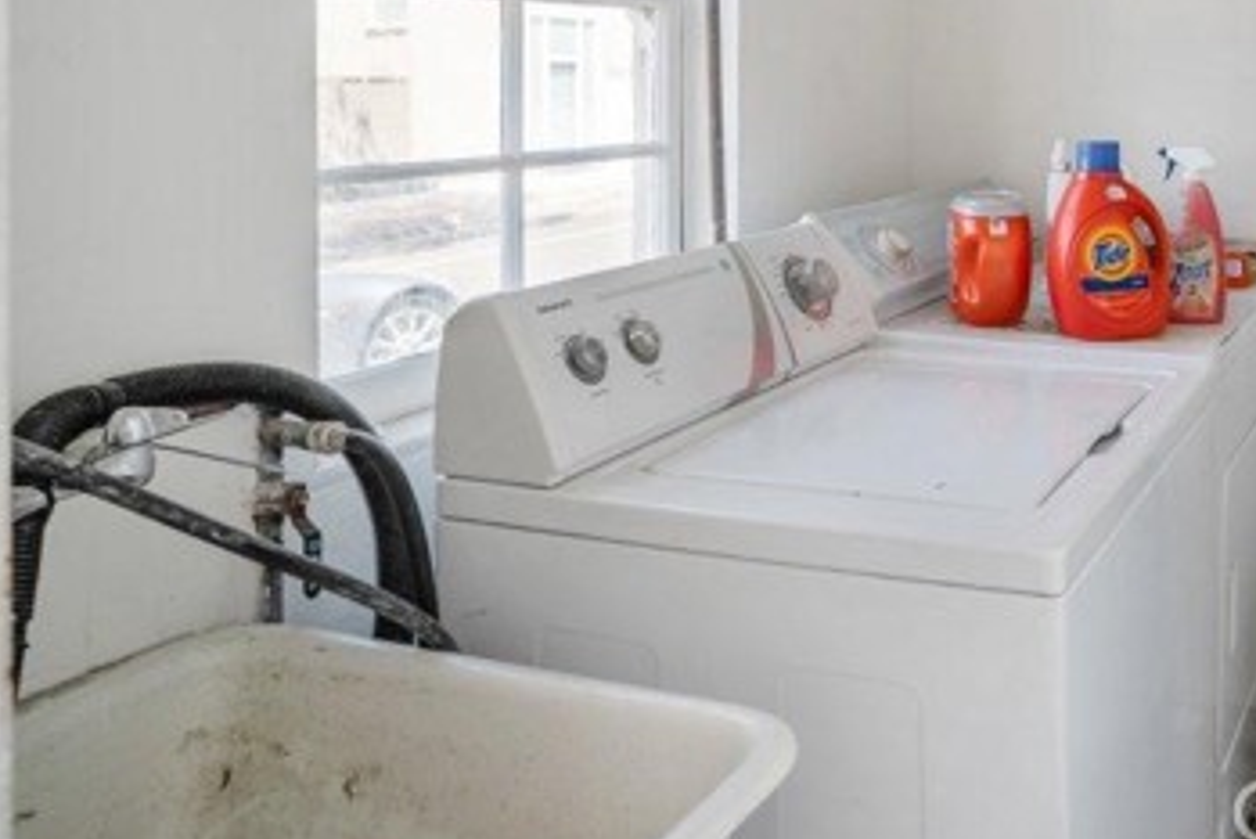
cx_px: 1090
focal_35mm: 33
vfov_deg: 37.5
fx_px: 1152
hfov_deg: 51.6
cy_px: 94
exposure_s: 1/160
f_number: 8
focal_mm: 18
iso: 125
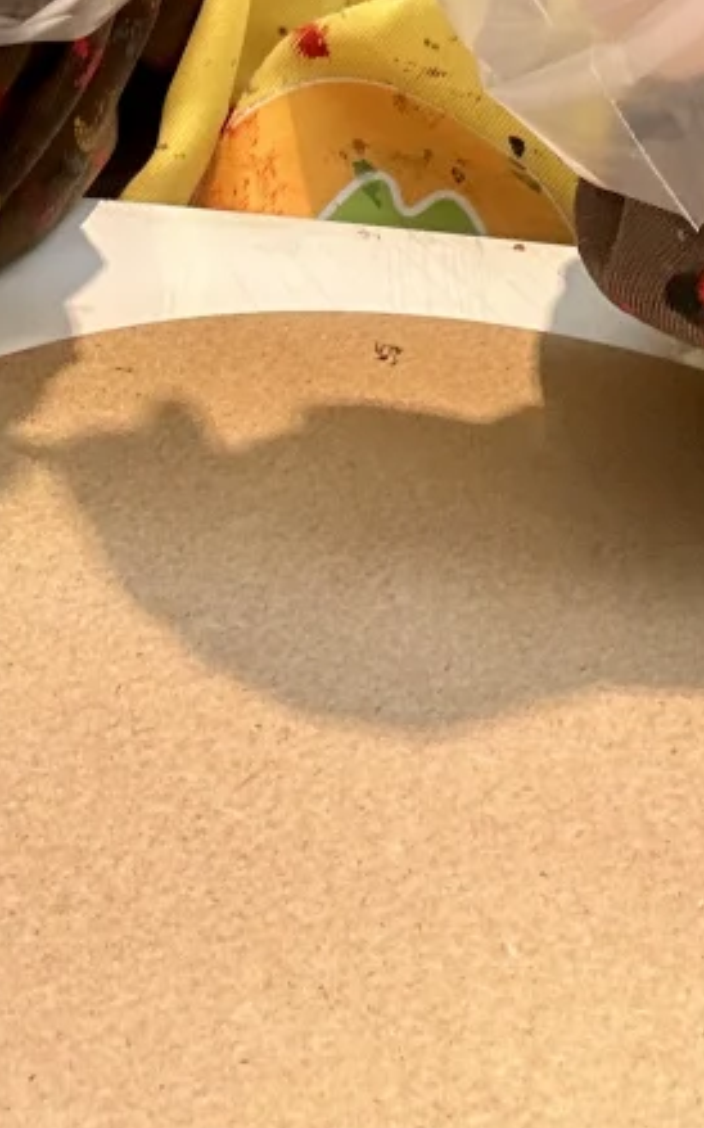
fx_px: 2458
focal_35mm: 80
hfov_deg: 16.3
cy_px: -457
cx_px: 301
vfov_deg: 22.3
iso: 50
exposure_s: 1/100
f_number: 1.9
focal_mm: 2.69
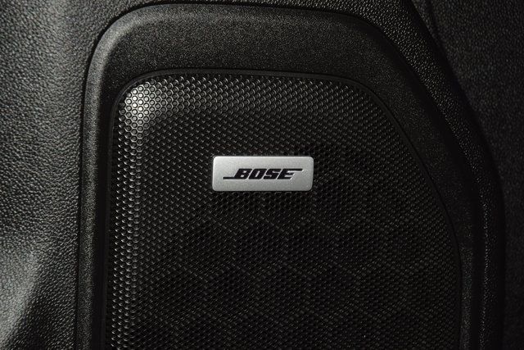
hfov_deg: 19.5
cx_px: 262
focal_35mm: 105
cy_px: 175
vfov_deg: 13.0
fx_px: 1529
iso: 100
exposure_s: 1/125
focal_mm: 70
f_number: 8
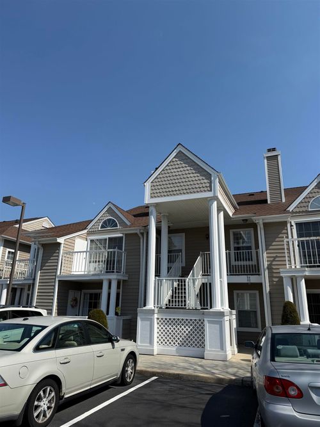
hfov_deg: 56.8
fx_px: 296
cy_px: 214
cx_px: 160
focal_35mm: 24
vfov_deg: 71.6
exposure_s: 1/6711
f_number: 1.78
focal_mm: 6.76
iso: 80
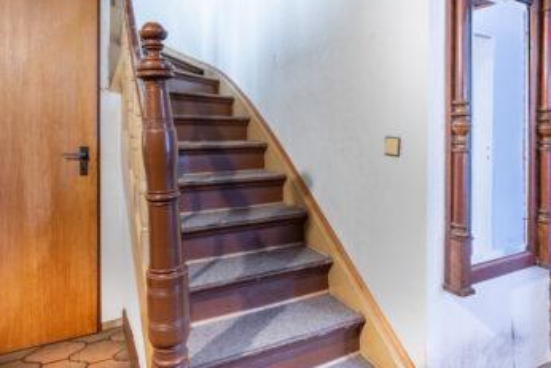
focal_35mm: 25
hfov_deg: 72.1
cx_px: 274
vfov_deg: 51.4
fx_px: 378
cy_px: 143
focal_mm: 17.5
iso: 200
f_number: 9
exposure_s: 1/1.25
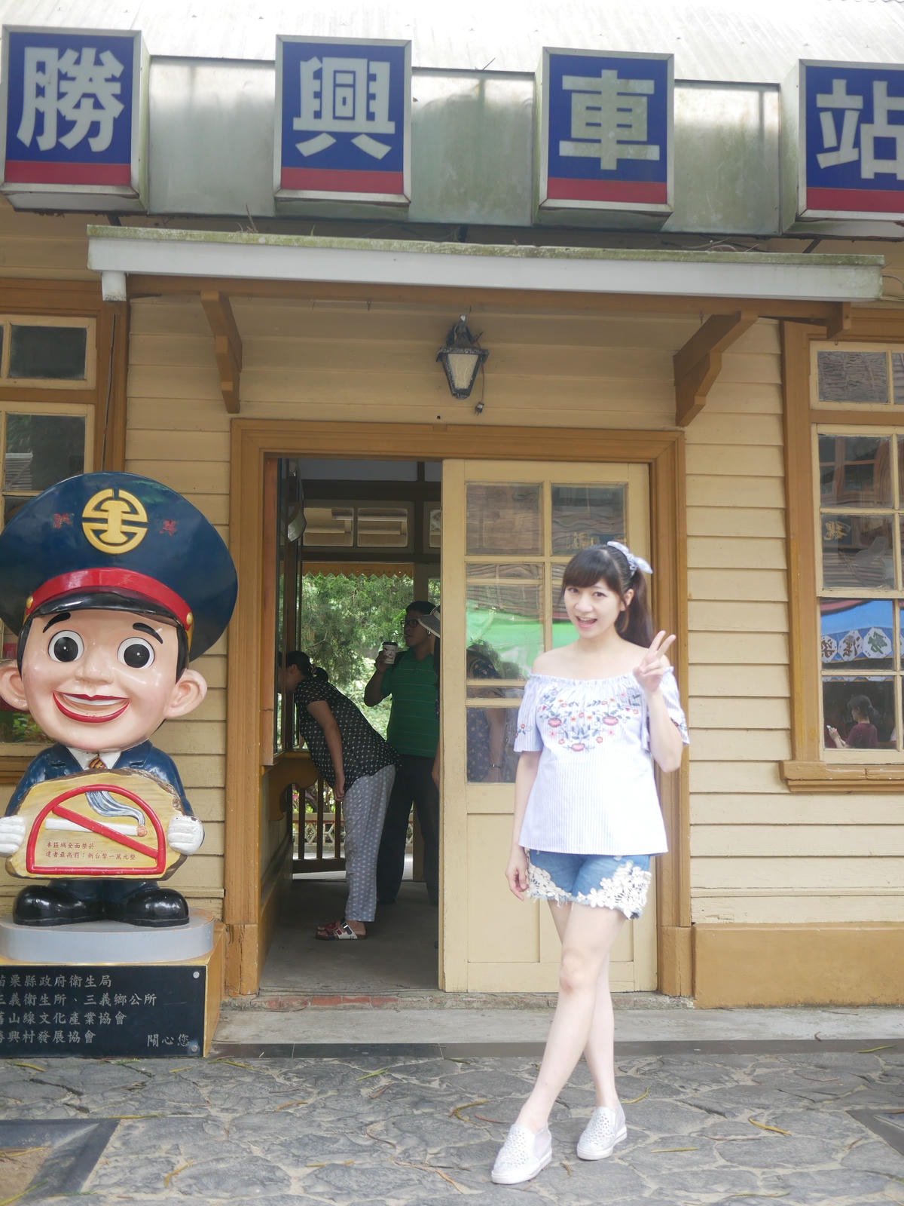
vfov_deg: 46.8
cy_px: 603
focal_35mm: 40
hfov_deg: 36.0
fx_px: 1393
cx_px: 452
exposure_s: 1/160
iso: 200
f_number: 2.2
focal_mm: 20
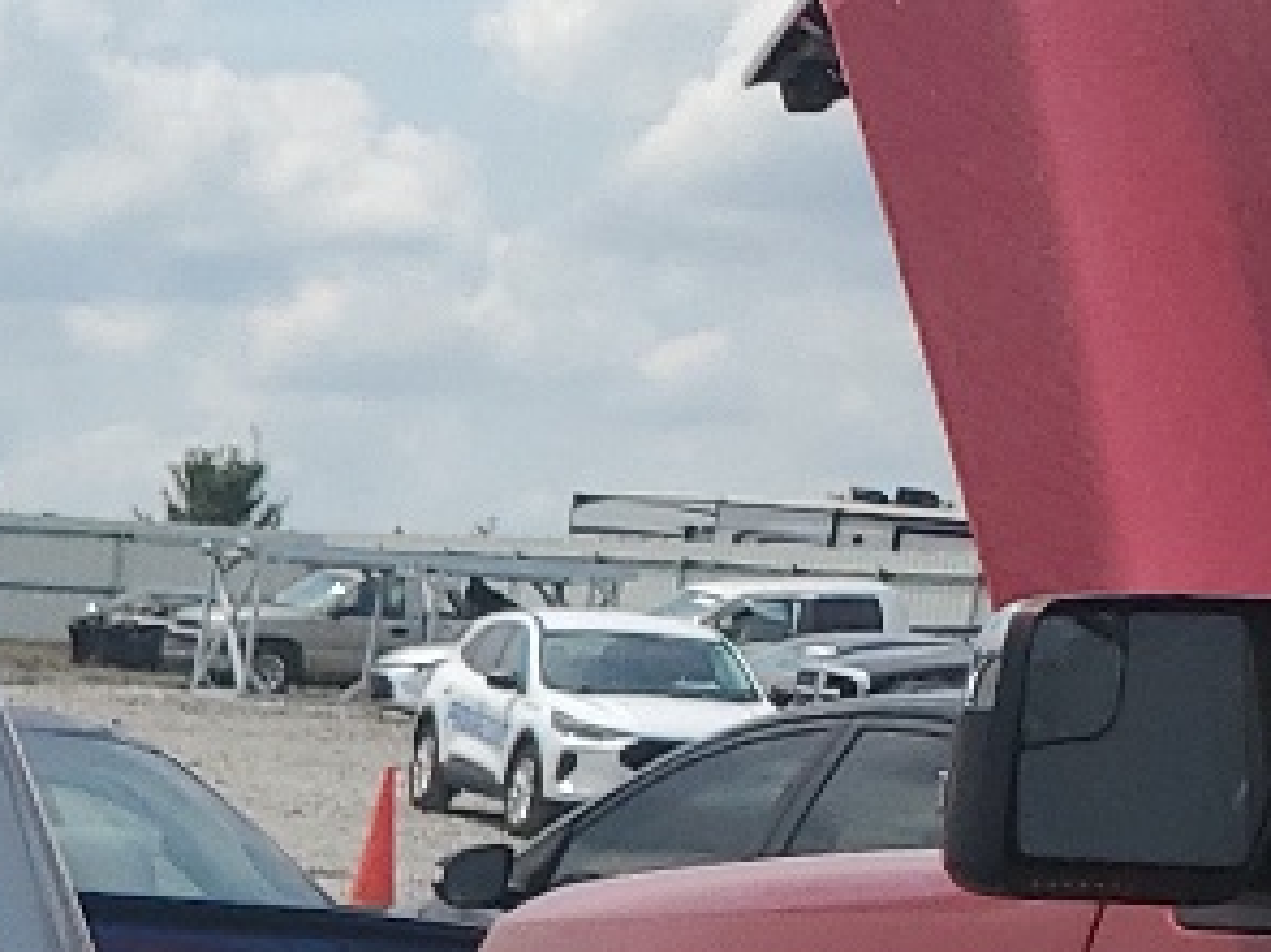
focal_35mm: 141
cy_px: 1809
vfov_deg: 9.9
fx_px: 5175
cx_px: -2124
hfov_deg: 11.0
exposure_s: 1/1667
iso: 50
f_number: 1.5
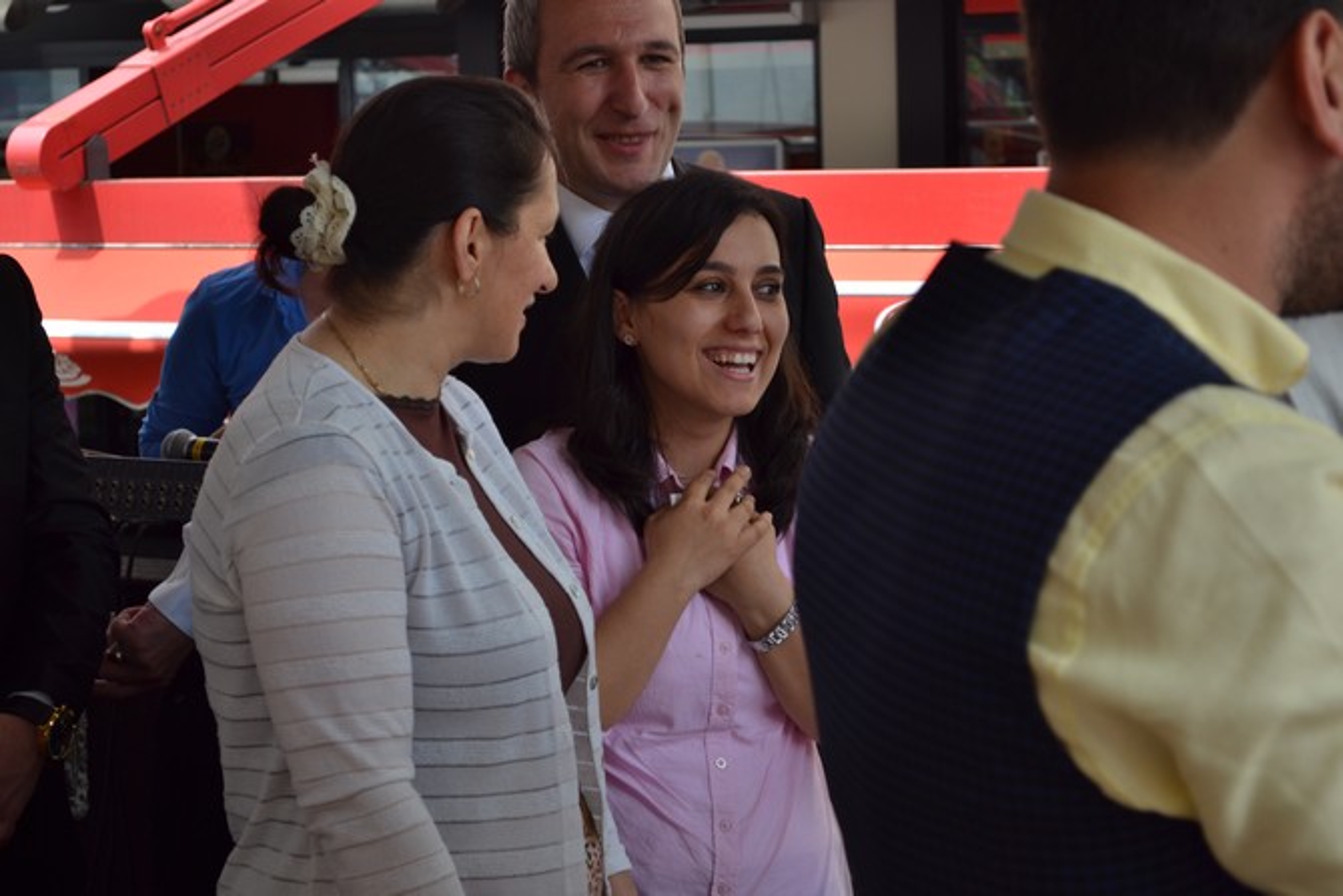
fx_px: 3078
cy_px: 448
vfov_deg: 16.6
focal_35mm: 82
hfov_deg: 24.6
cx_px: 672
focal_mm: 55
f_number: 5.6
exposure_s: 1/125
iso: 100
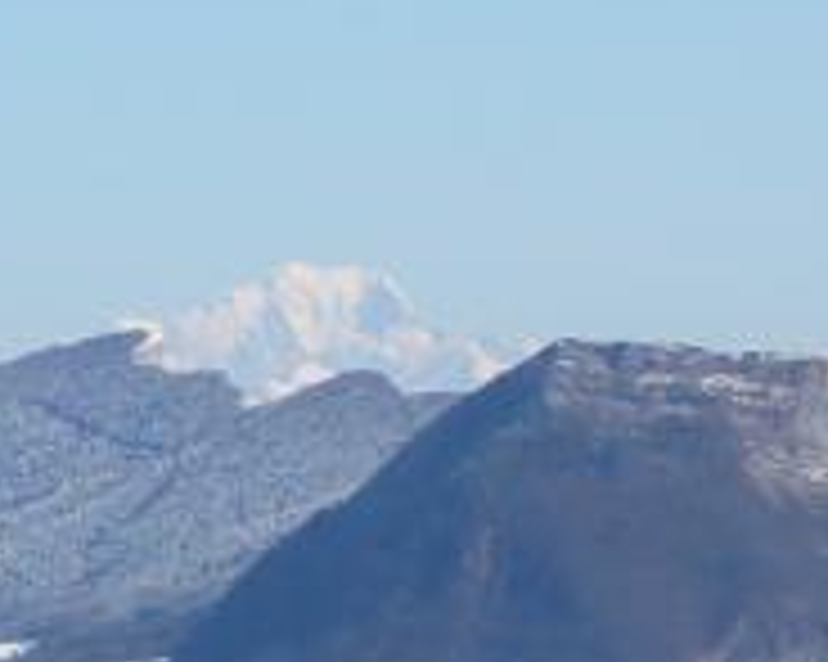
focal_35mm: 469
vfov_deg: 3.3
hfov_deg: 4.1
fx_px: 11487
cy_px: 378
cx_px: -500
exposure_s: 1/800
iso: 100
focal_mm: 15.7
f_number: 4.7
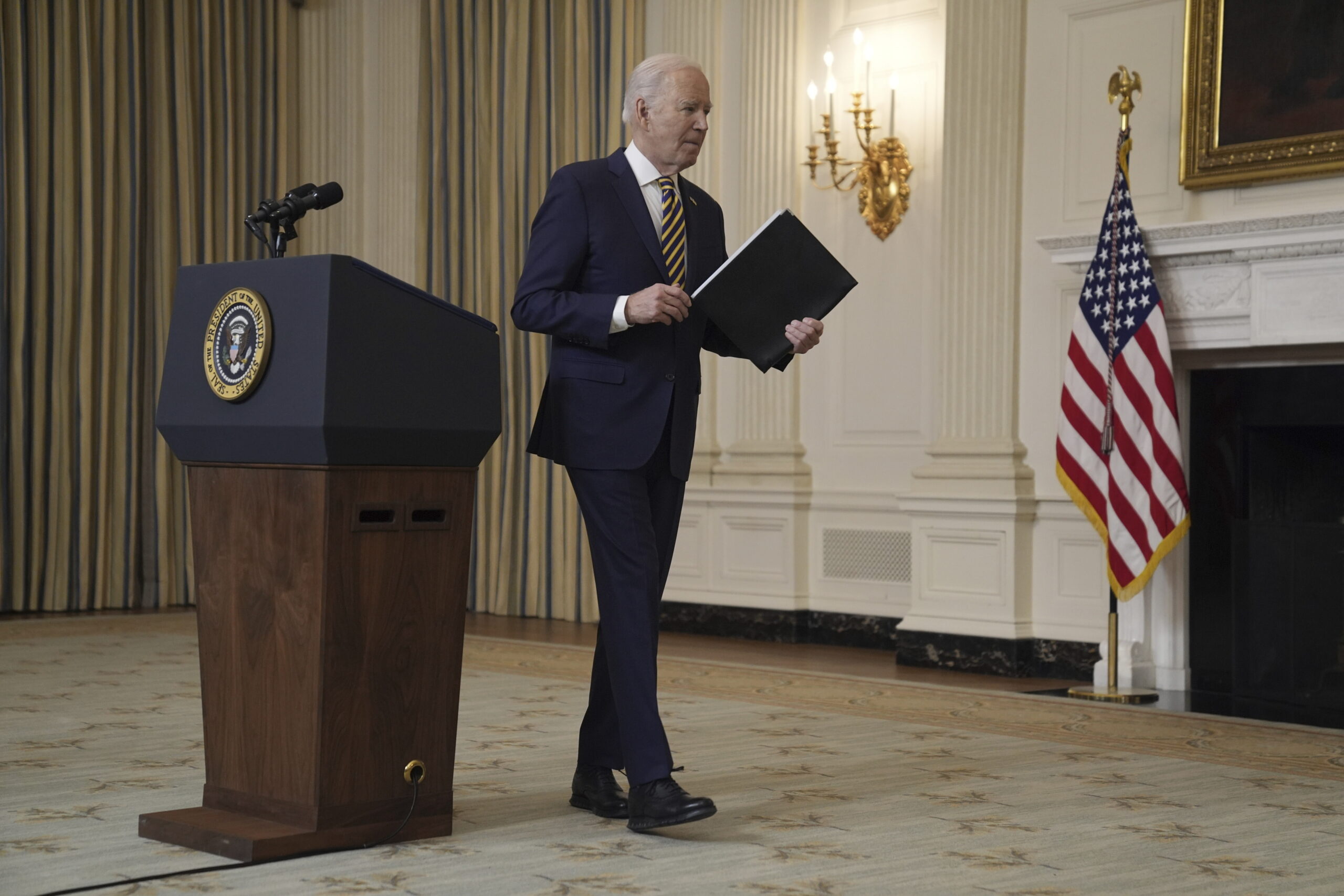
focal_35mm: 60
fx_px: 2240
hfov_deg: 33.4
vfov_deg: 22.6
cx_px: 672
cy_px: 448
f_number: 2.8
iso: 2000
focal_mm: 60
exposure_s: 1/320
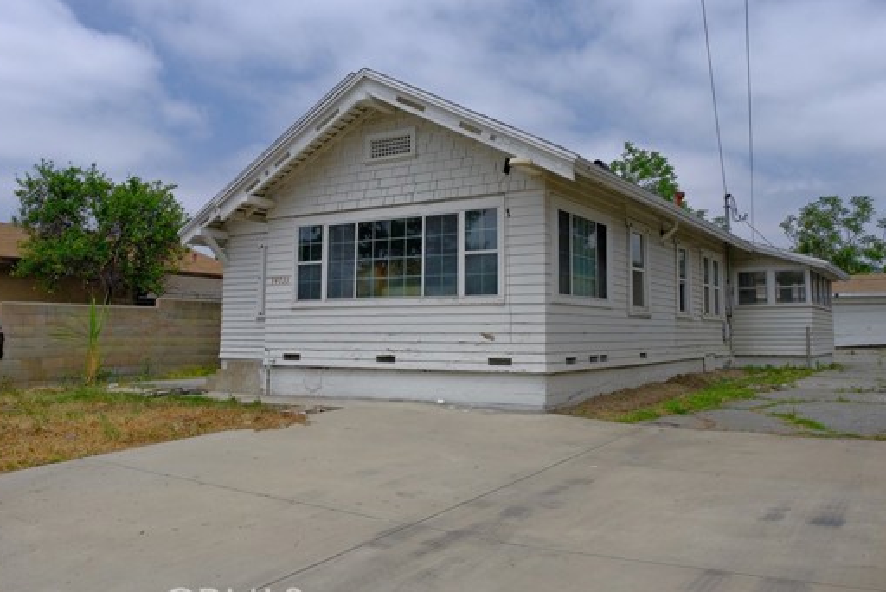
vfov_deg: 43.6
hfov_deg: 61.8
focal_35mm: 30
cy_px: 259
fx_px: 739
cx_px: 472
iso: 640
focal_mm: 16
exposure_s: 1/3000
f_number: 8
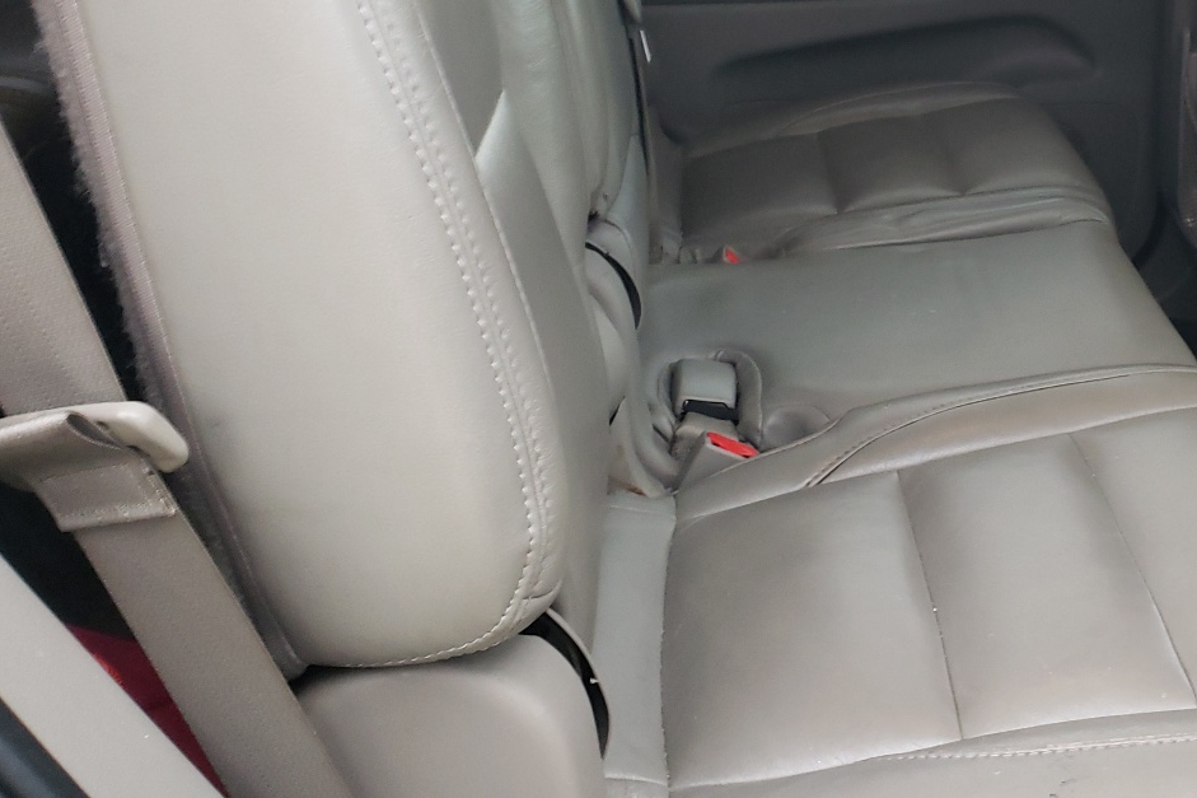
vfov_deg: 28.8
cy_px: 204
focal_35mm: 46
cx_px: 964
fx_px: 1529
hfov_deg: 40.9
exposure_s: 1/50
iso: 198
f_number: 1.5
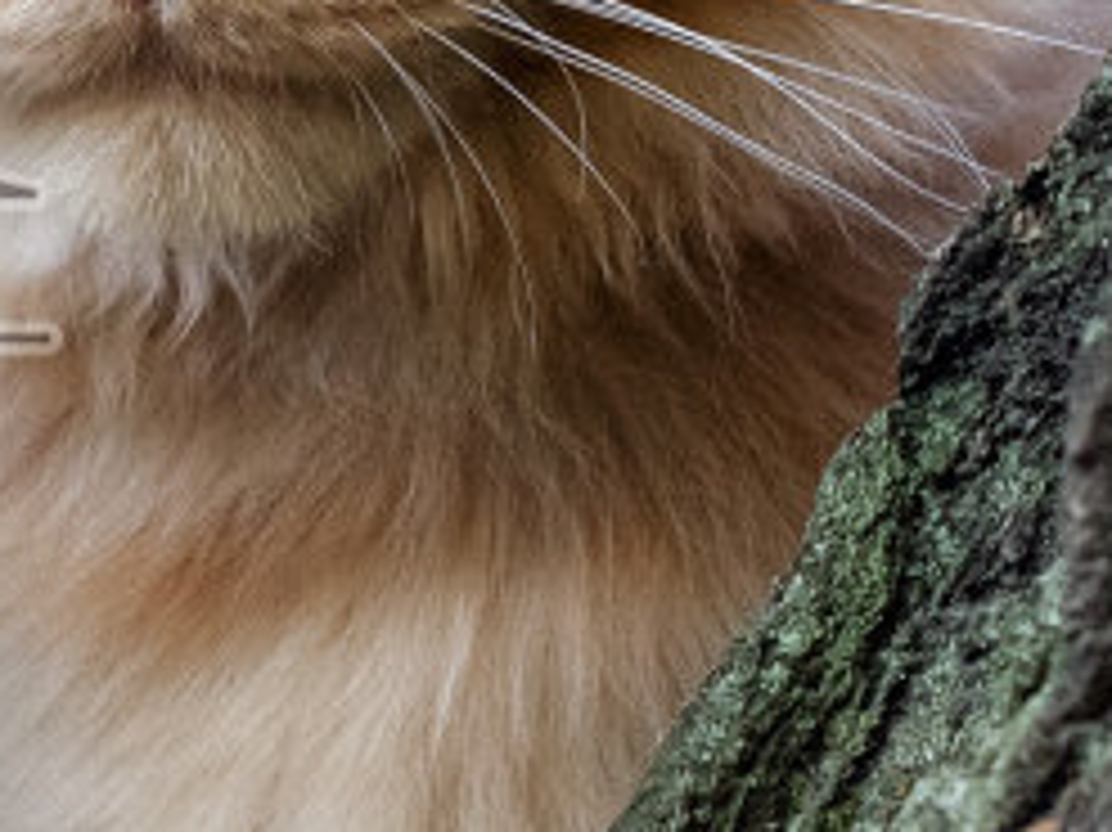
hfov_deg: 6.3
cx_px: -698
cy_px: 117
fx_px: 10018
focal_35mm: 312
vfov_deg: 4.8
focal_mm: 50
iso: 800
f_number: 6.3
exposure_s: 1/200
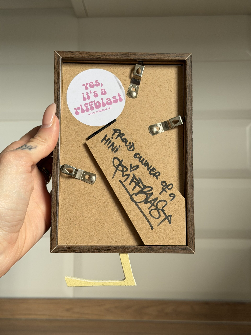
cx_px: 126
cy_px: 168
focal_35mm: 48
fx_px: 464
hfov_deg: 30.3
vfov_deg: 39.7
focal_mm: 6.76
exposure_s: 1/121
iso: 64
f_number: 1.78
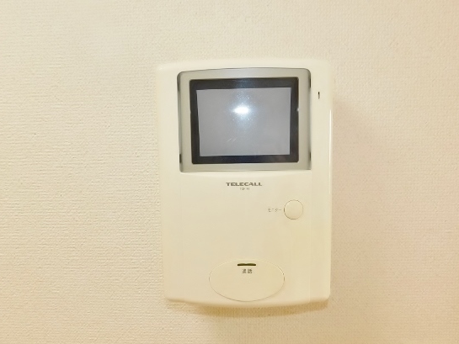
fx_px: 358
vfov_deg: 51.3
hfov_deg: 65.3
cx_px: 232
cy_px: 188
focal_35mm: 27
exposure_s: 1/30
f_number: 3
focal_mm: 4
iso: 125
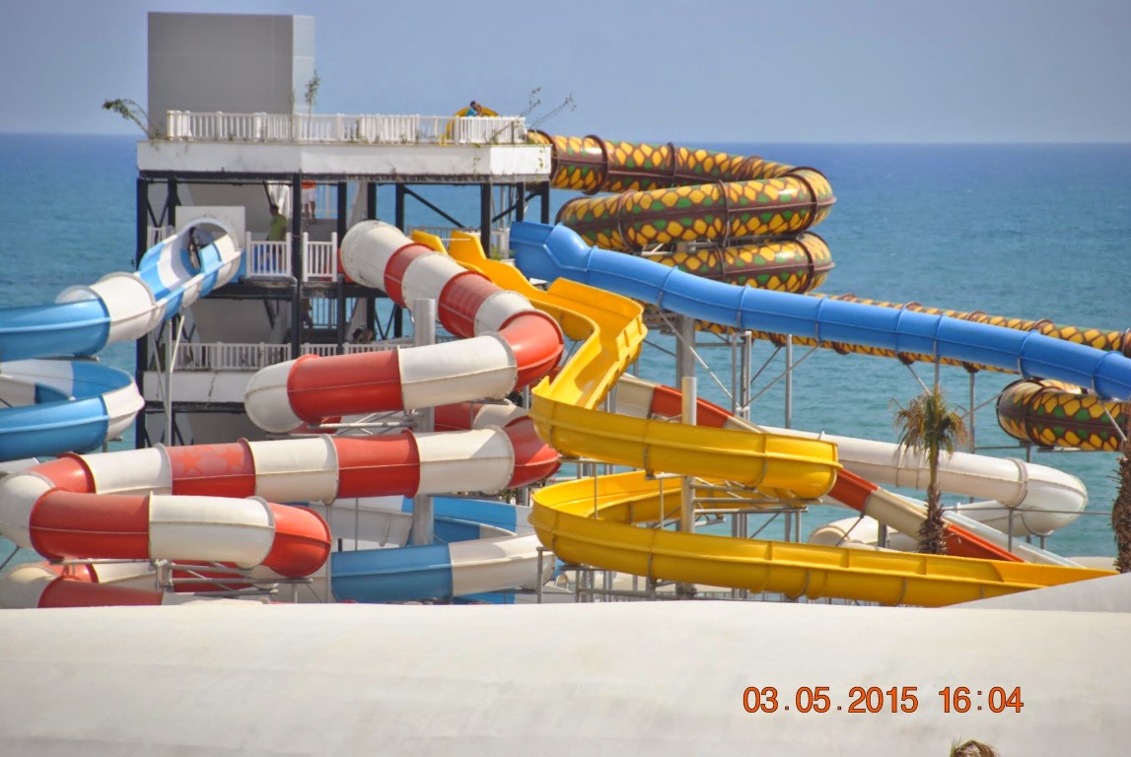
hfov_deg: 8.1
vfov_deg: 5.4
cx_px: 566
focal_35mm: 255
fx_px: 8021
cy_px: 378
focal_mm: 170
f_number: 5.6
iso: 200
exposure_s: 1/1250
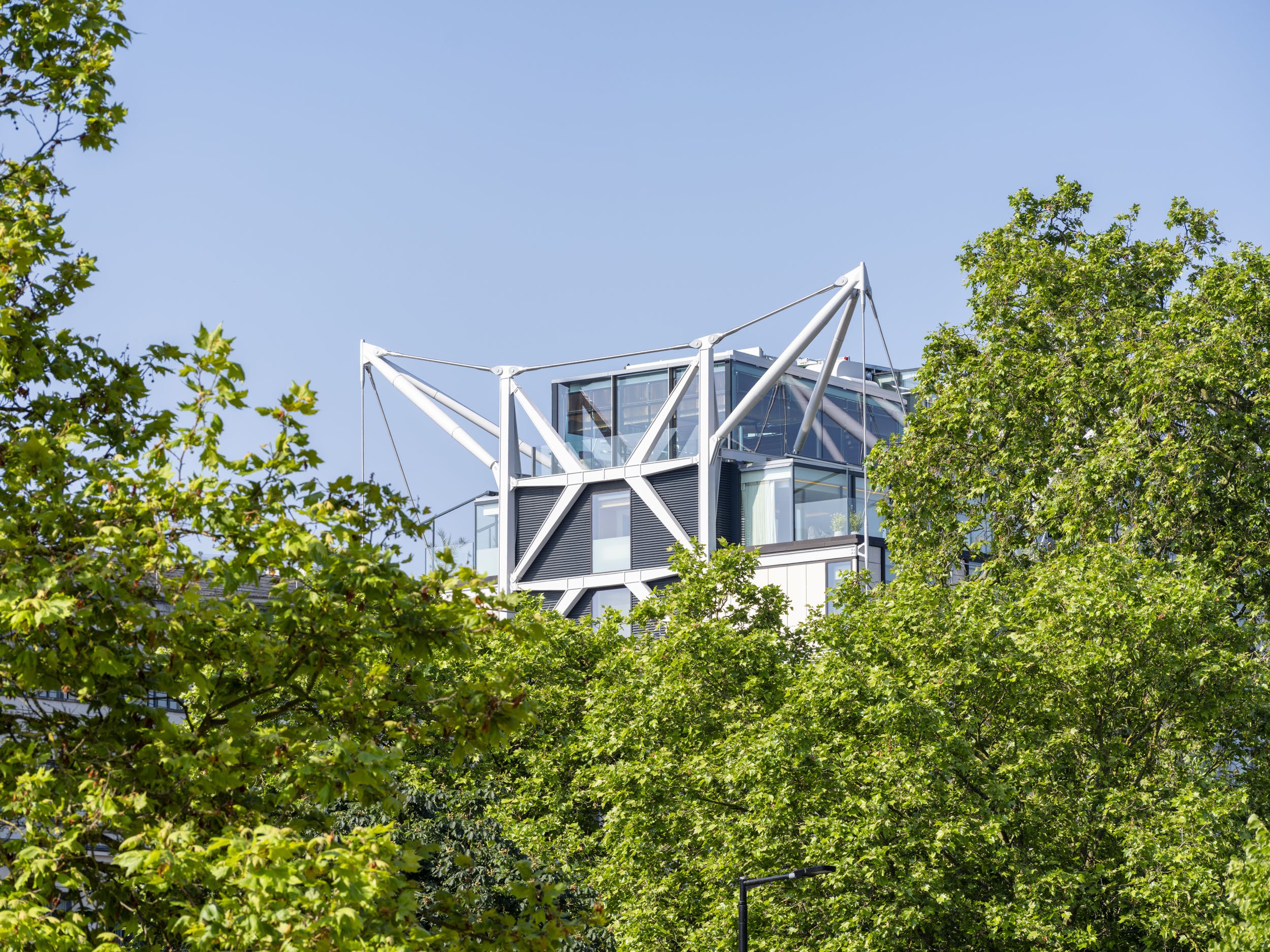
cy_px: 476
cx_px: 635
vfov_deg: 9.4
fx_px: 5797
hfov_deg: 12.5
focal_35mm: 158
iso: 80
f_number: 11
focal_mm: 200
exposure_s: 1/80
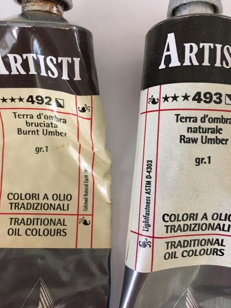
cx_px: 116
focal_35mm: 29
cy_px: 154
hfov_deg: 48.2
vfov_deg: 61.6
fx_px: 258
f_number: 2.2
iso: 160
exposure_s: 1/33
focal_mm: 4.15
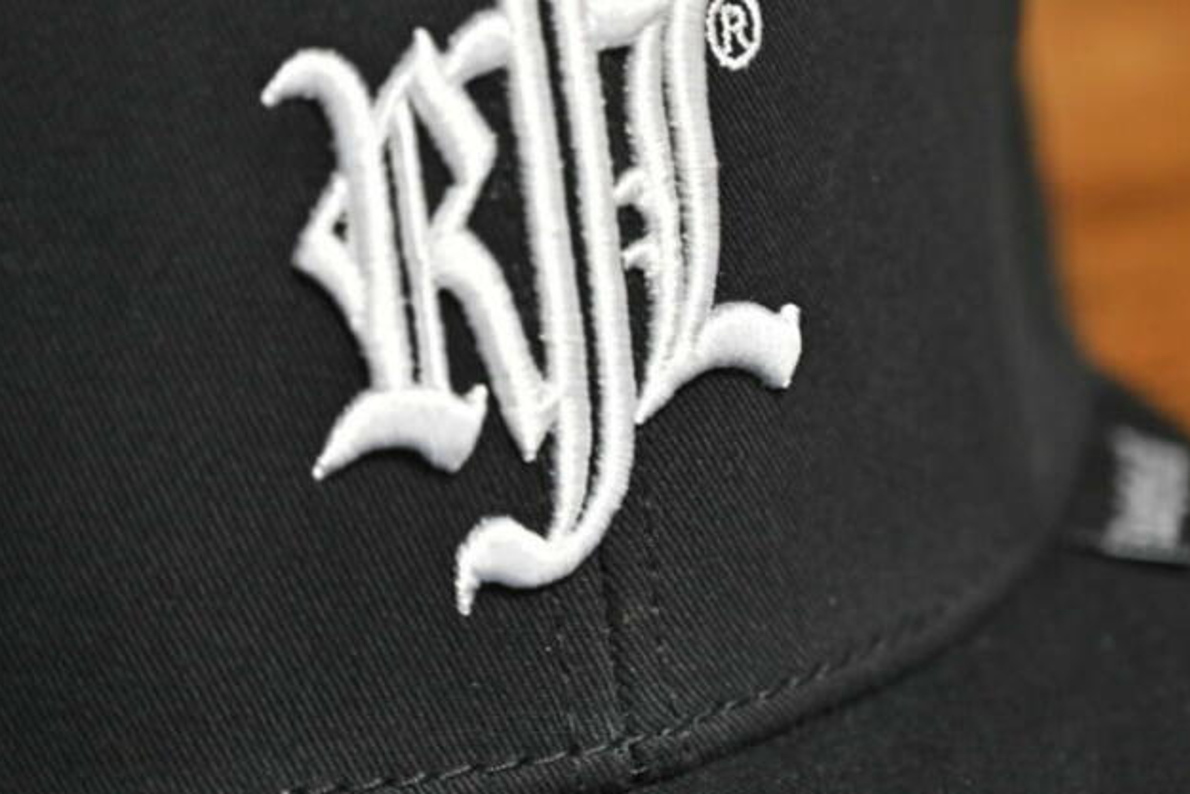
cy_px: 305
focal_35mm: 121
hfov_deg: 16.9
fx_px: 4000
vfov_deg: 11.3
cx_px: 712
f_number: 4
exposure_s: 1/80
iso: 2000
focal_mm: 70
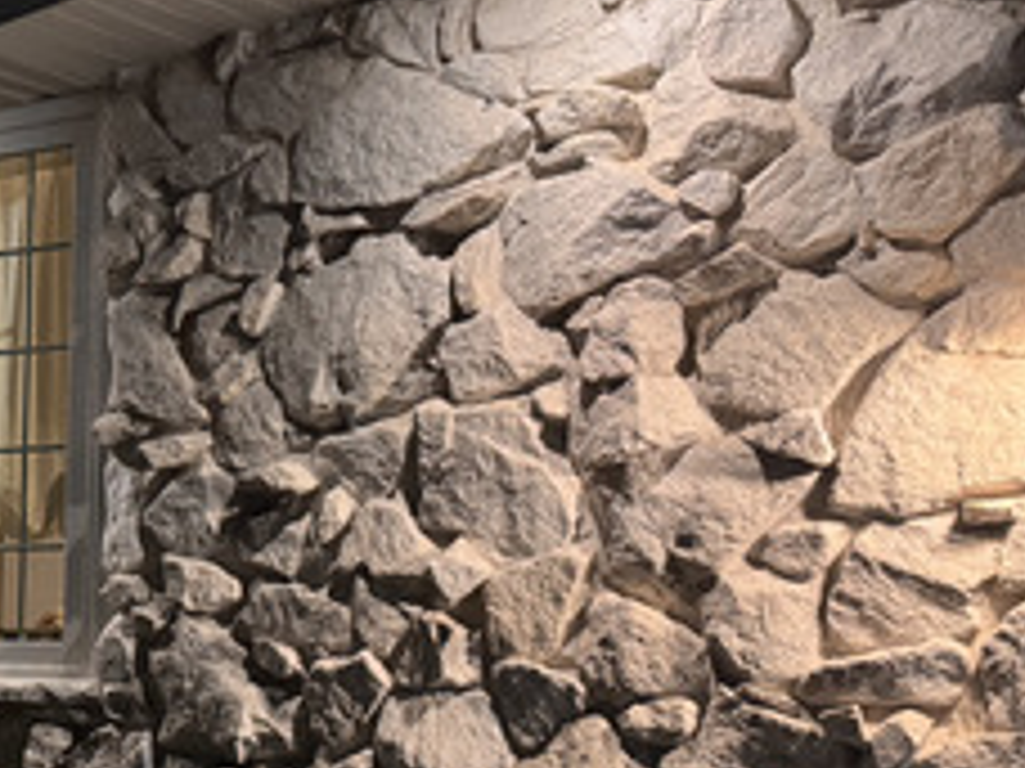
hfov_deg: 31.0
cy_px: 647
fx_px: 1658
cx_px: -74
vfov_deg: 25.5
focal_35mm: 56
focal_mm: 6.76
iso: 1000
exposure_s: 1/40
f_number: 1.78
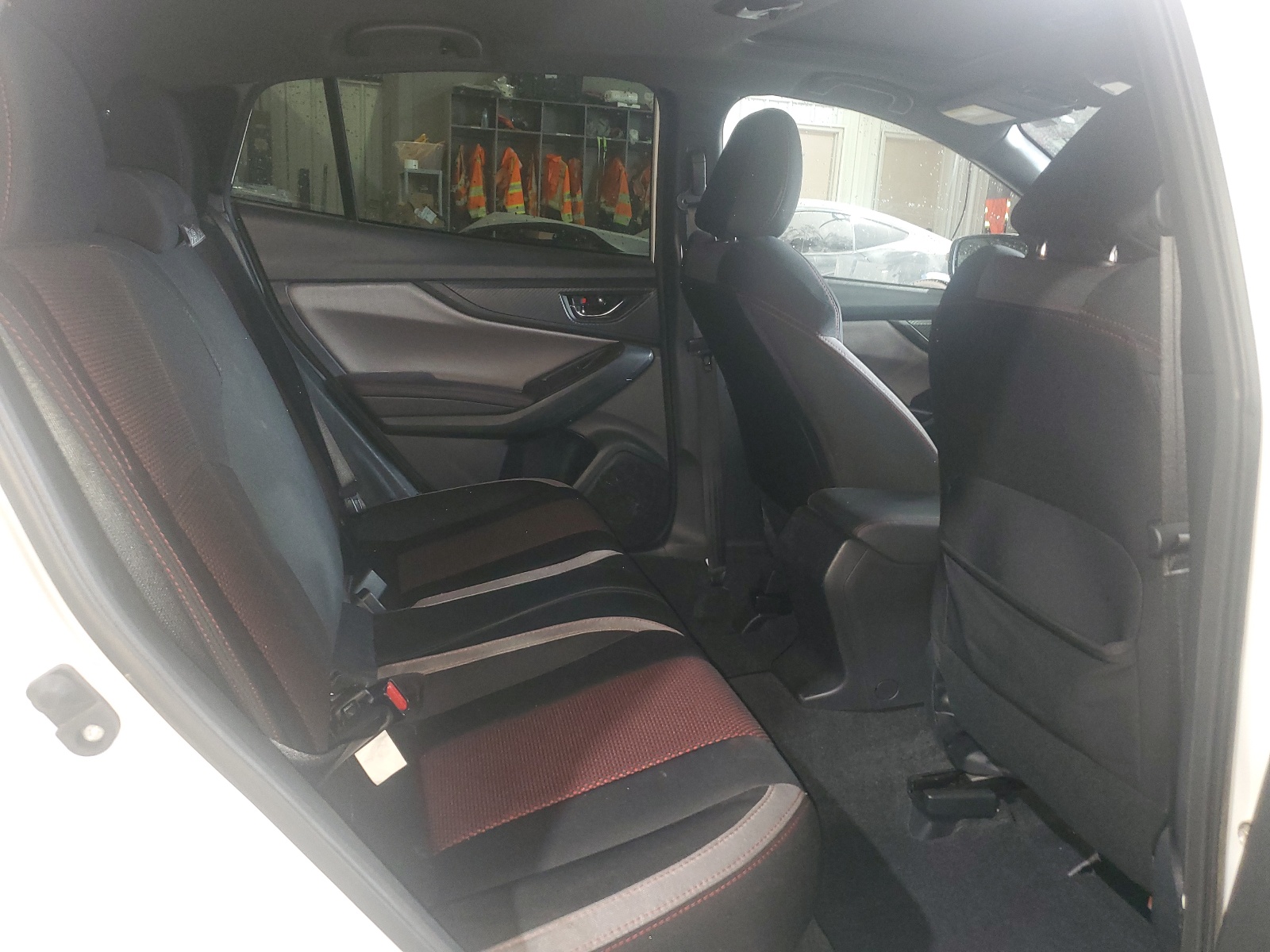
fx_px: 954
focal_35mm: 26
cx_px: 635
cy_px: 476
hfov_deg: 67.3
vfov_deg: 53.1
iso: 141
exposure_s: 1/17
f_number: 1.5
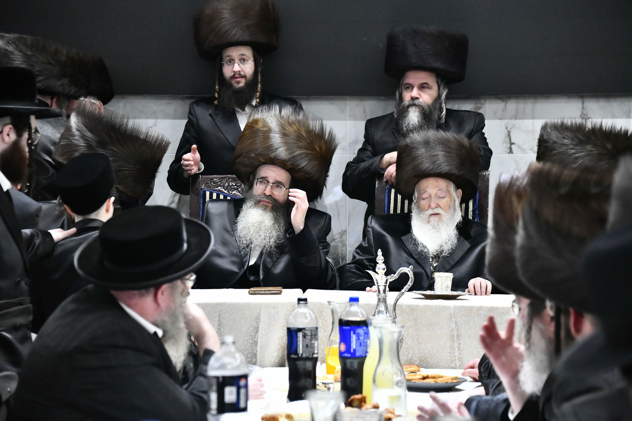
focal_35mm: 135
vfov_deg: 10.2
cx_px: 316
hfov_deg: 15.2
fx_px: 2370
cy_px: 210
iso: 3200
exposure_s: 1/125
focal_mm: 135
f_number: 5.6
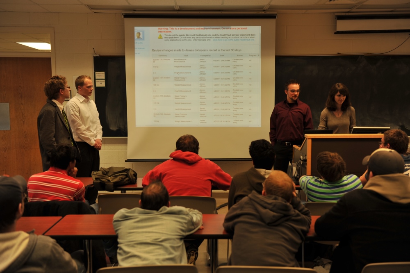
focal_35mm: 40
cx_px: 205
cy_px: 136
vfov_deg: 33.4
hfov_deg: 48.5
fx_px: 455
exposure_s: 1/60
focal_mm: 40
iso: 200
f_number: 3.2
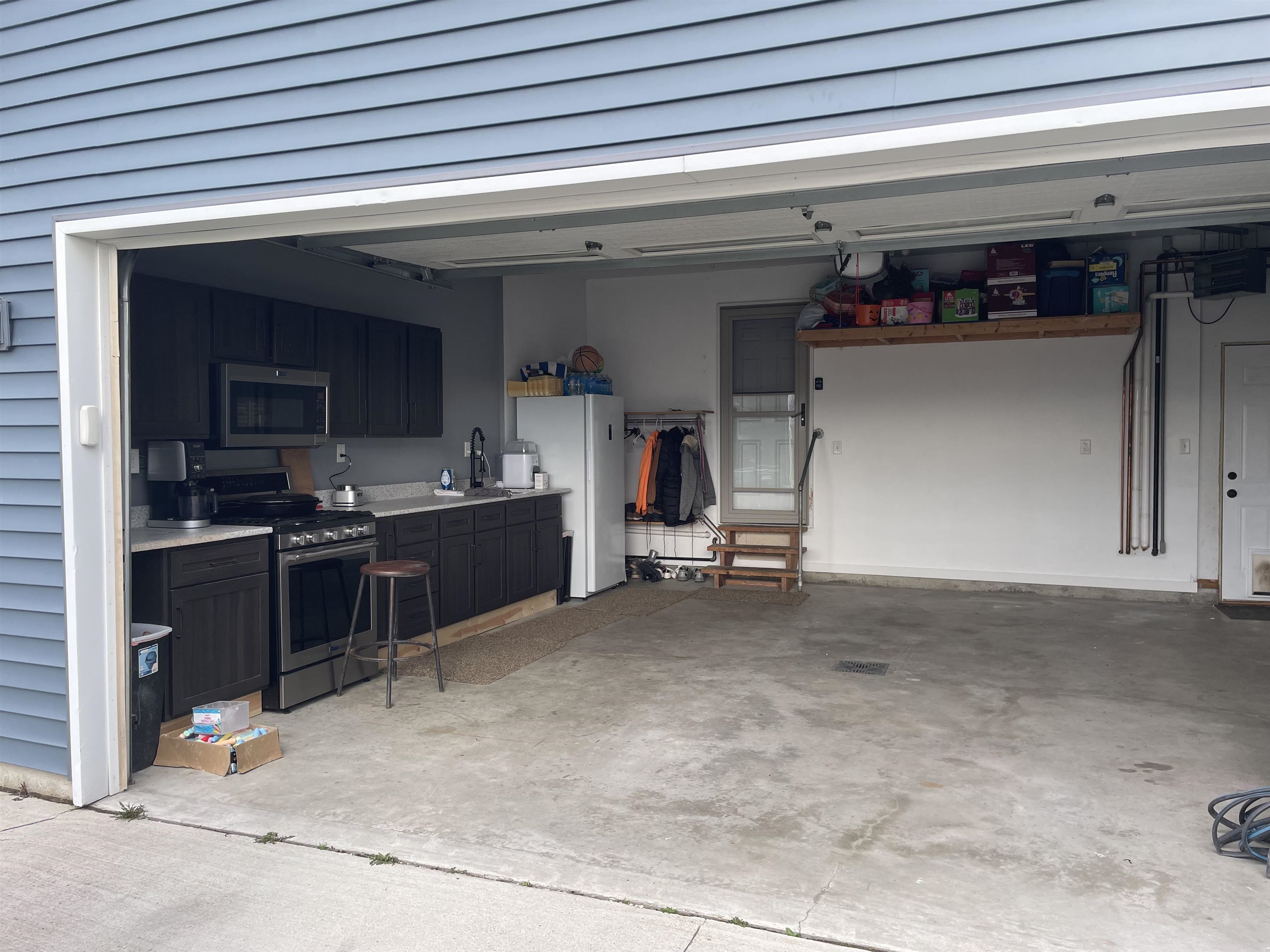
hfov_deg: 67.3
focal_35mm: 26
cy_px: 476
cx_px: 635
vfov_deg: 53.1
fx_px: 954
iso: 32
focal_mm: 4.2
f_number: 1.6
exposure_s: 1/537
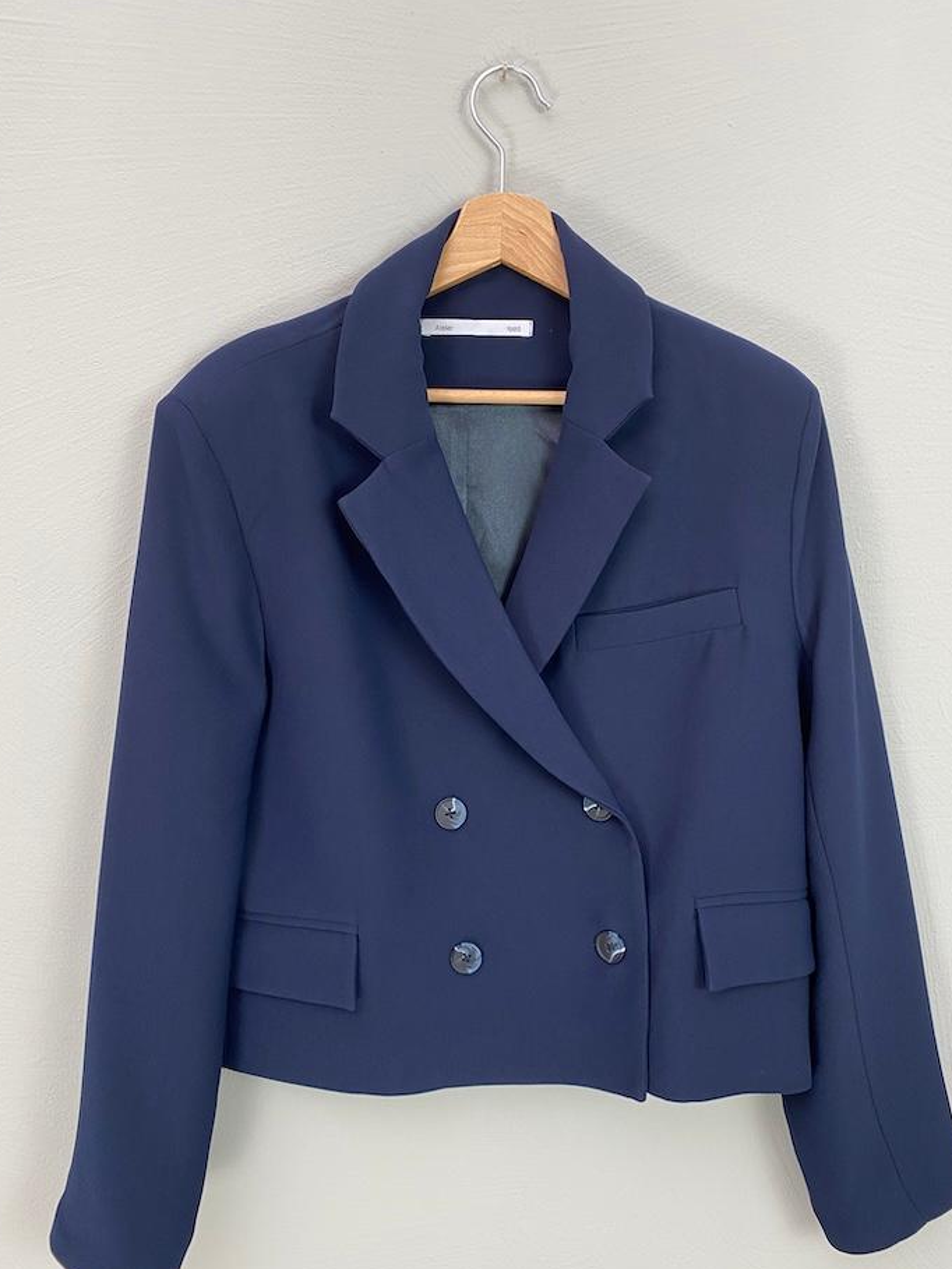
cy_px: 676
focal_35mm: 28
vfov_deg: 63.4
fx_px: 1026
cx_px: 491
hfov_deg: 49.7
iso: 80
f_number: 1.8
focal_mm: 4.25
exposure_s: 1/50
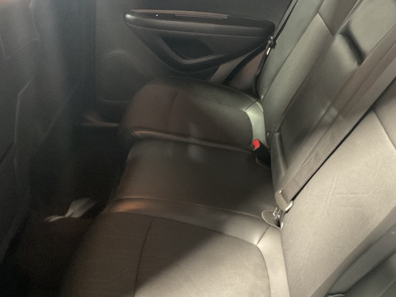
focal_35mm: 40
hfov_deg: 46.5
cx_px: 241
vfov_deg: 35.9
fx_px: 458
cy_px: 131
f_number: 1.8
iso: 500
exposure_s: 1/20
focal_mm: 3
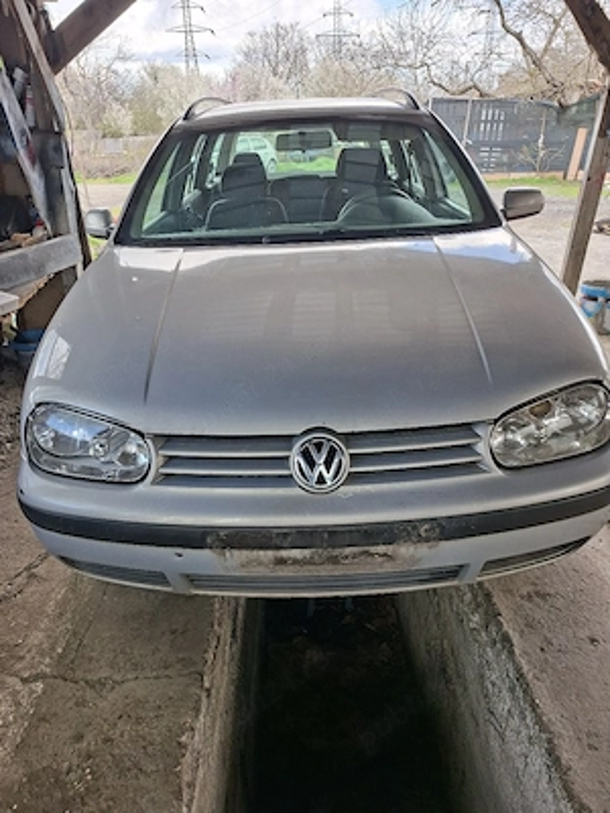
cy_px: 406
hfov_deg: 58.9
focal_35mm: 23
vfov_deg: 73.9
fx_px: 540
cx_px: 305
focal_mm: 5.54
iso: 50
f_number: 1.8
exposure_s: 1/147
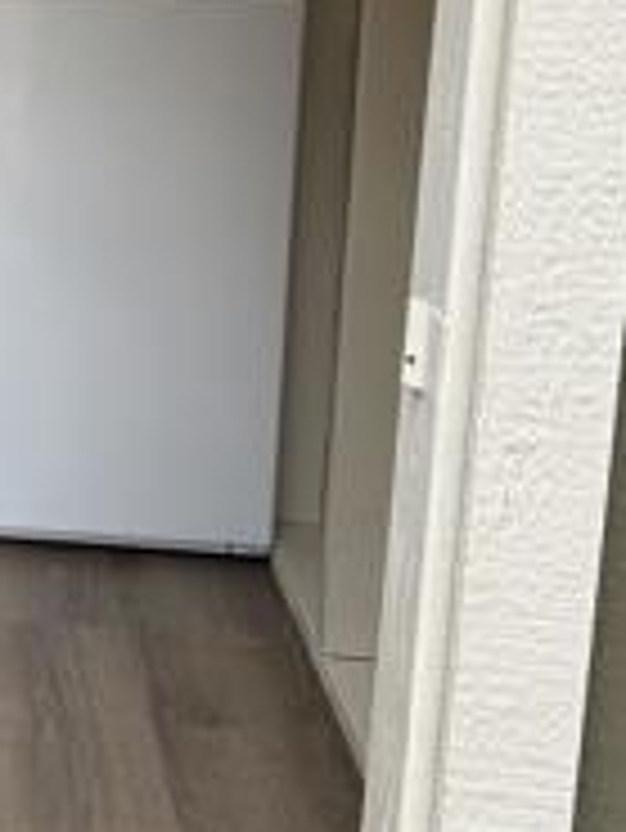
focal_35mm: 83
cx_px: -401
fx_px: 1999
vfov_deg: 22.4
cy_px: -49
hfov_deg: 15.8
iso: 80
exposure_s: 1/1183
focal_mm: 6.86
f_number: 1.78
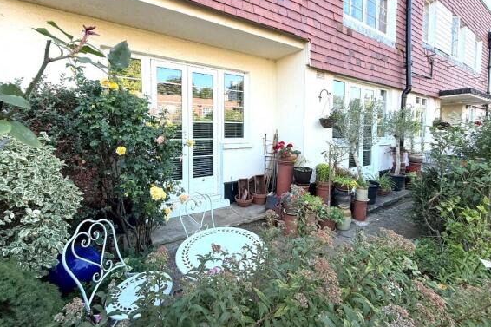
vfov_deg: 77.3
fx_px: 205
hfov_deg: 100.4
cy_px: 163
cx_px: 249
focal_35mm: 15
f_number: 2.2
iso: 50
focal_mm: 2.22
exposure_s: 1/236
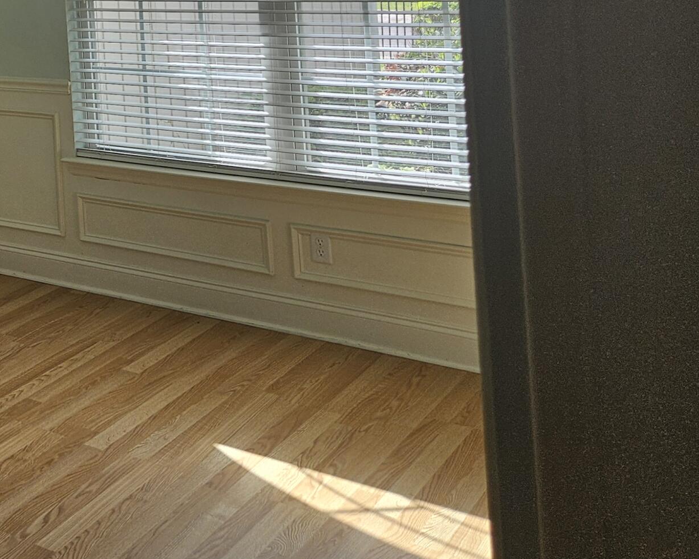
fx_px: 1138
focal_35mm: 55
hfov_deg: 29.9
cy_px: -43
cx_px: -112
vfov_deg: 25.7
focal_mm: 5.4
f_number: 1.8
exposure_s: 1/212
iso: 25
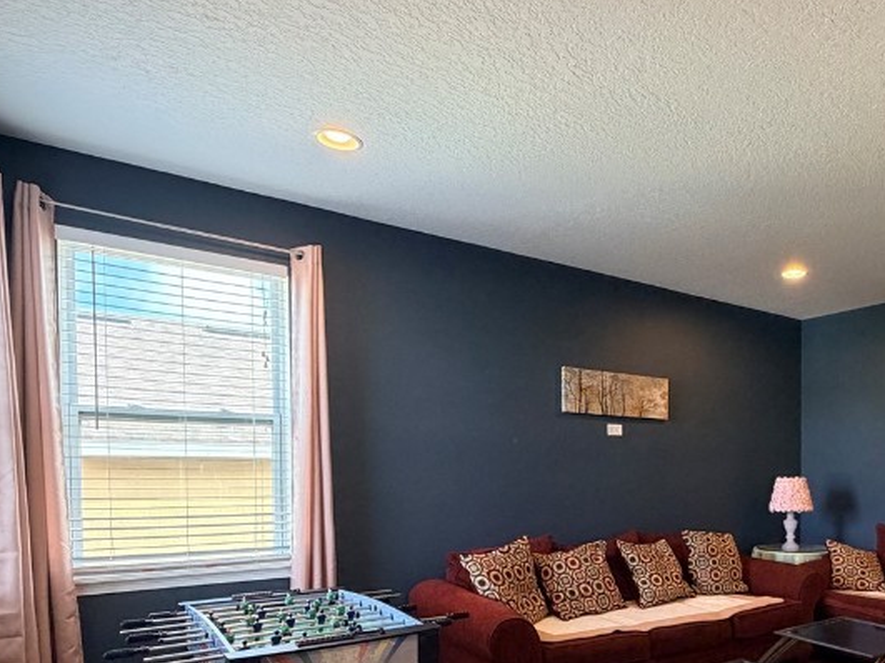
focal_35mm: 27
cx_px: 675
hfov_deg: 61.3
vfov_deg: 49.4
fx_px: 690
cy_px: 493
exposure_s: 1/77
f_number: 2.2
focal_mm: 2.22
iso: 320
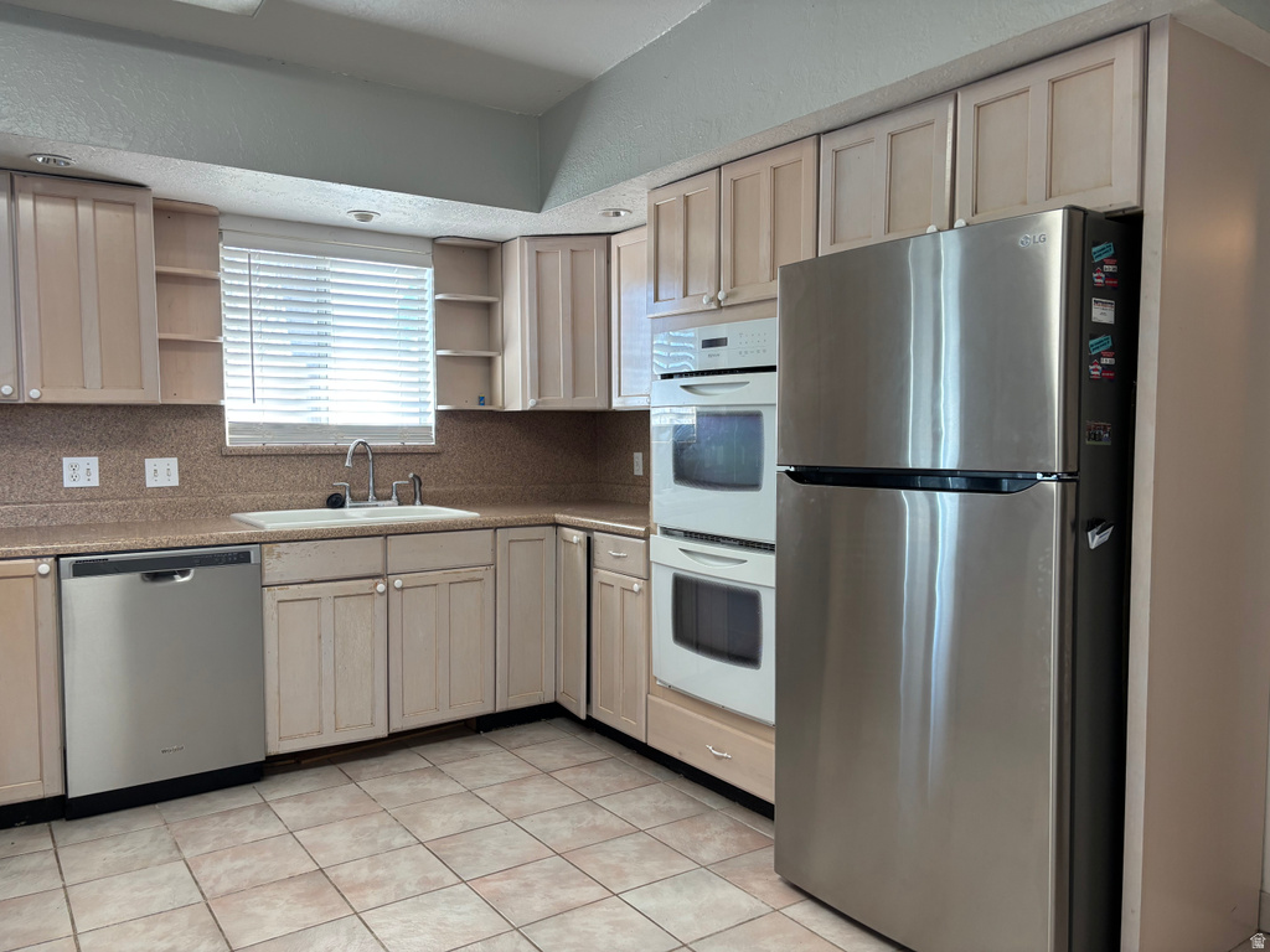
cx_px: 635
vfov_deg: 53.1
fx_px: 954
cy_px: 476
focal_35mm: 26
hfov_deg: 67.3
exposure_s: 1/60
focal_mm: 5.96
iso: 100
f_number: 1.6
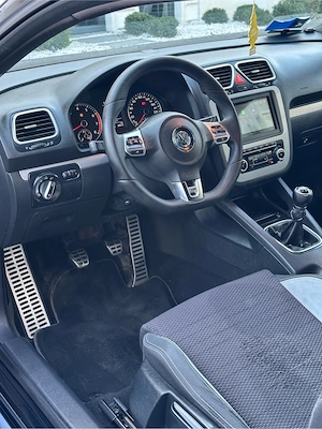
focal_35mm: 48
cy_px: 214
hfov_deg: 30.3
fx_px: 595
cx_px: 161
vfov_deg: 39.7
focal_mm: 6.86
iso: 250
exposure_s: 1/60
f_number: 1.78
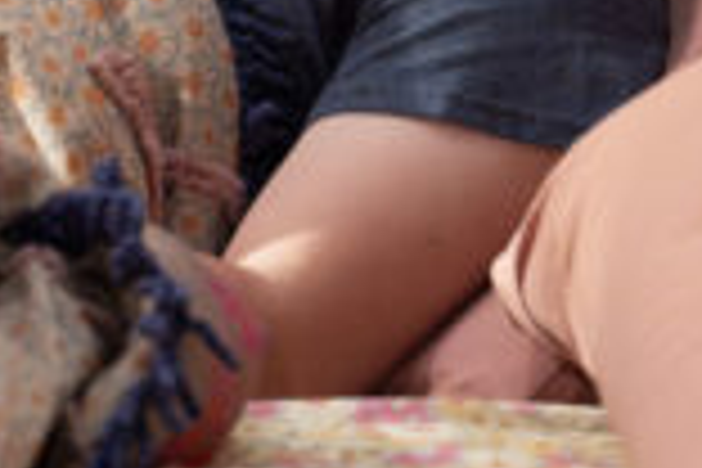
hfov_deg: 3.2
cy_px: -430
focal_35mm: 635
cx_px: 158
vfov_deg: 2.2
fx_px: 12382
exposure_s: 1/125
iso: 6400
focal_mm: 165
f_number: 2.8
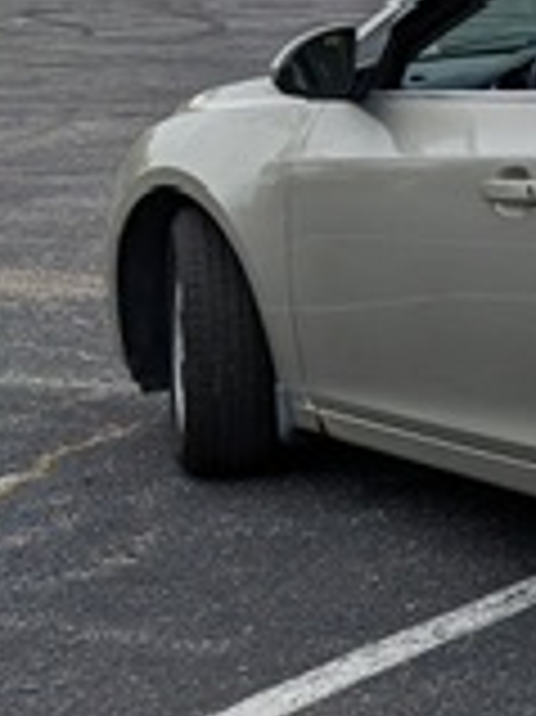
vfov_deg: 18.0
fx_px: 2253
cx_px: 995
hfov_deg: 12.3
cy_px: 185
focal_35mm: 109
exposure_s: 1/1067
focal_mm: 4.38
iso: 69
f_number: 1.73
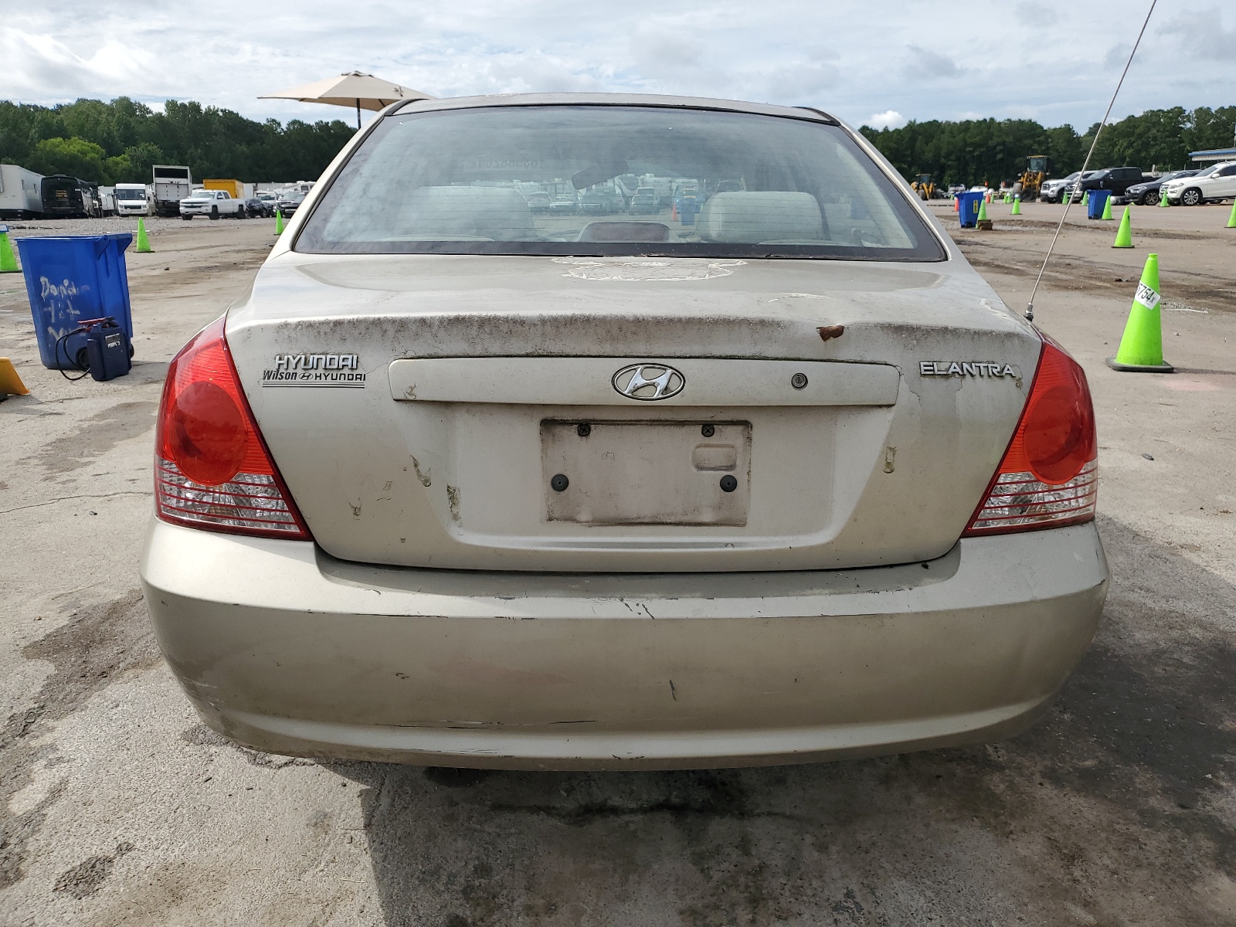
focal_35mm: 26
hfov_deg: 67.3
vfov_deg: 53.1
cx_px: 618
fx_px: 928
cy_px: 464
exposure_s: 1/5000
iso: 50
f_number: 1.5
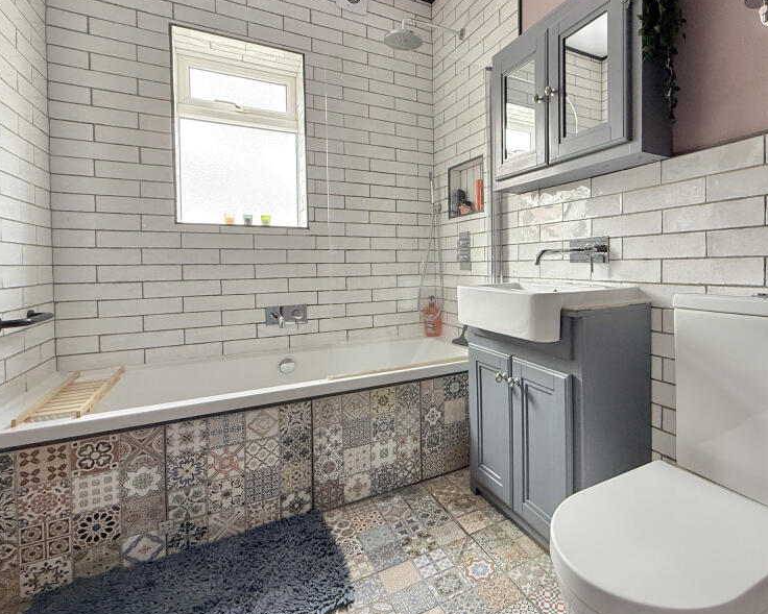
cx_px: 495
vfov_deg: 70.6
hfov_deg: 81.2
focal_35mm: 19
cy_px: 270
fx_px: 432
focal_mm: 2.22
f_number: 2.2
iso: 200
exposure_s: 1/99
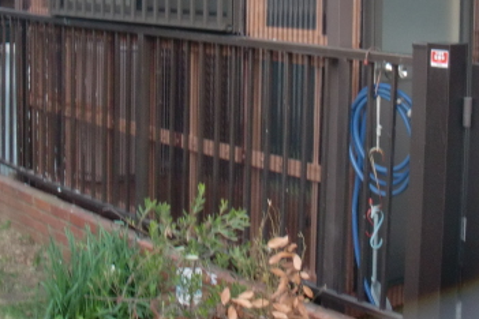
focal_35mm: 72
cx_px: 262
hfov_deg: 28.1
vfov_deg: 18.6
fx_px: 958
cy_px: 29
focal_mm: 6.66
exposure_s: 1/60
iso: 160
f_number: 3.9
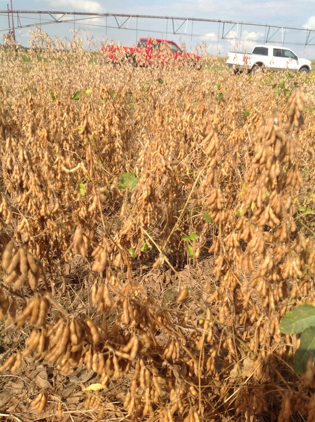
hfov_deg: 40.6
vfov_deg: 52.7
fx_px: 426
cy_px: 211
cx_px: 158
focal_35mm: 35
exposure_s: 1/1439
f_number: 2.4
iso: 50
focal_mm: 4.28
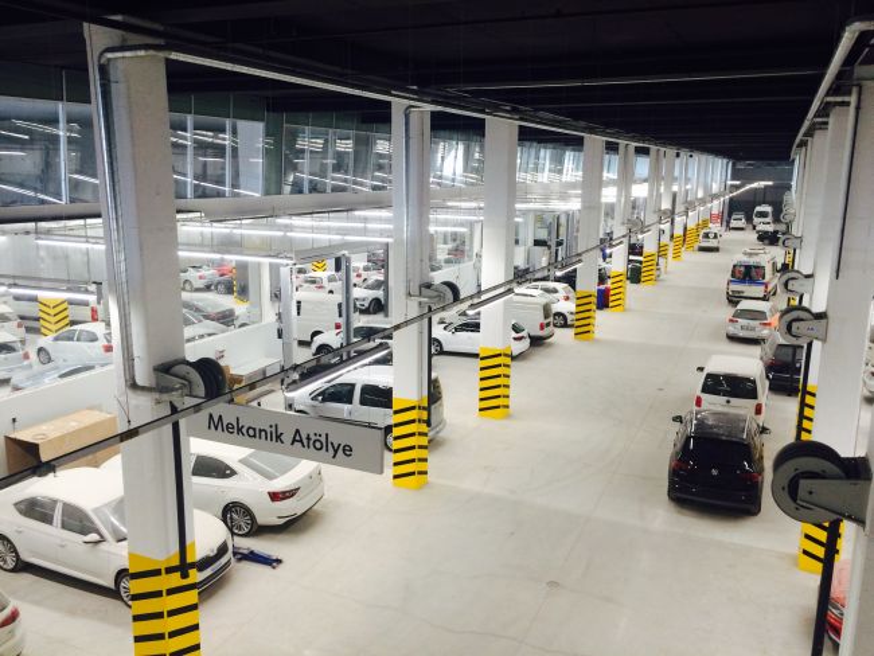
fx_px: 732
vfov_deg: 48.3
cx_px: 437
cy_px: 328
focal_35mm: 29
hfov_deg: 61.6
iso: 50
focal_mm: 4.15
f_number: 2.2
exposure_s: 1/30
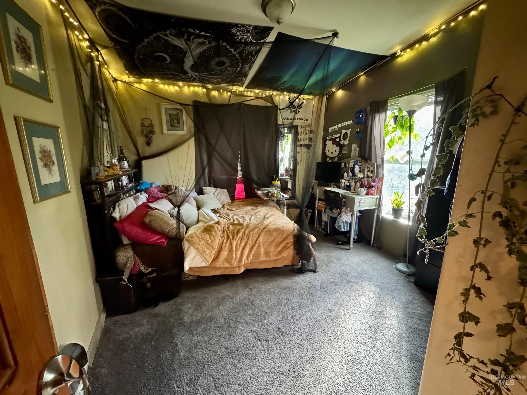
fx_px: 213
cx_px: 264
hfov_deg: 102.1
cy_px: 198
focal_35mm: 14
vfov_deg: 85.7
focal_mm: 2.22
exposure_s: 1/40
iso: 1250
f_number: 2.2
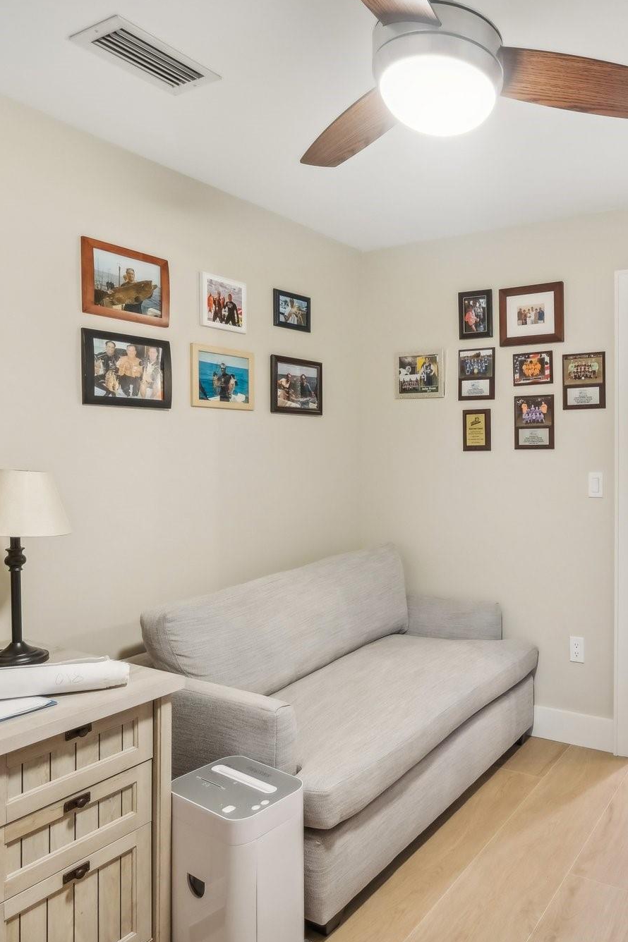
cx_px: 529
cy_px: 466
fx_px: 602
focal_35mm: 23
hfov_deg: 50.7
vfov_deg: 76.1
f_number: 8
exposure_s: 1/20
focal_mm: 10
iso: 1600
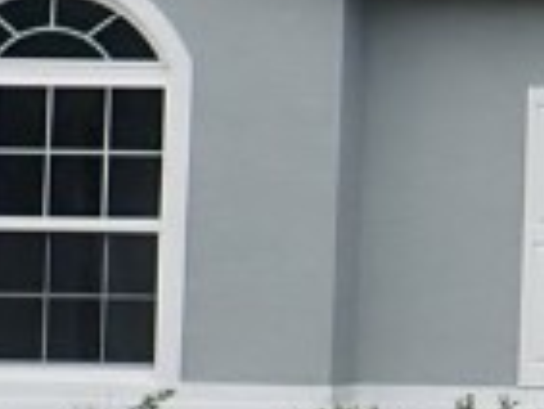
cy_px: 123
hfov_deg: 9.8
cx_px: 1258
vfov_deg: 8.2
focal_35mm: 181
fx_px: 2847
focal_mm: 4.5
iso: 100
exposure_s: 1/125
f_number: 8
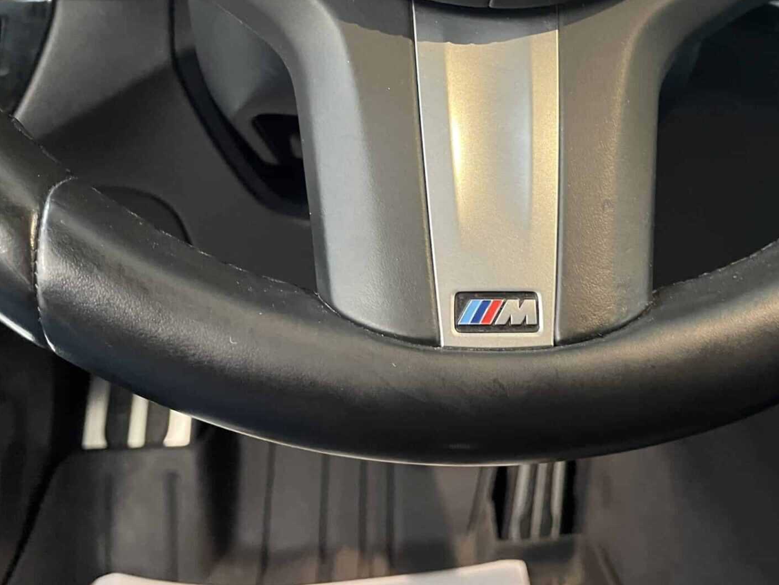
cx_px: 497
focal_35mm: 38
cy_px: 159
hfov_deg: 48.4
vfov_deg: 37.0
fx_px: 855
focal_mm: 4.2
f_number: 1.6
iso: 500
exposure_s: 1/25
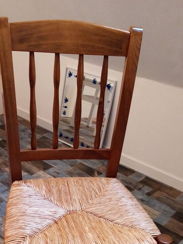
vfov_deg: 43.9
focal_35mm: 41
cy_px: 189
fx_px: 289
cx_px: 73
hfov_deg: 35.0
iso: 406
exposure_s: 1/33.3
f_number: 1.8
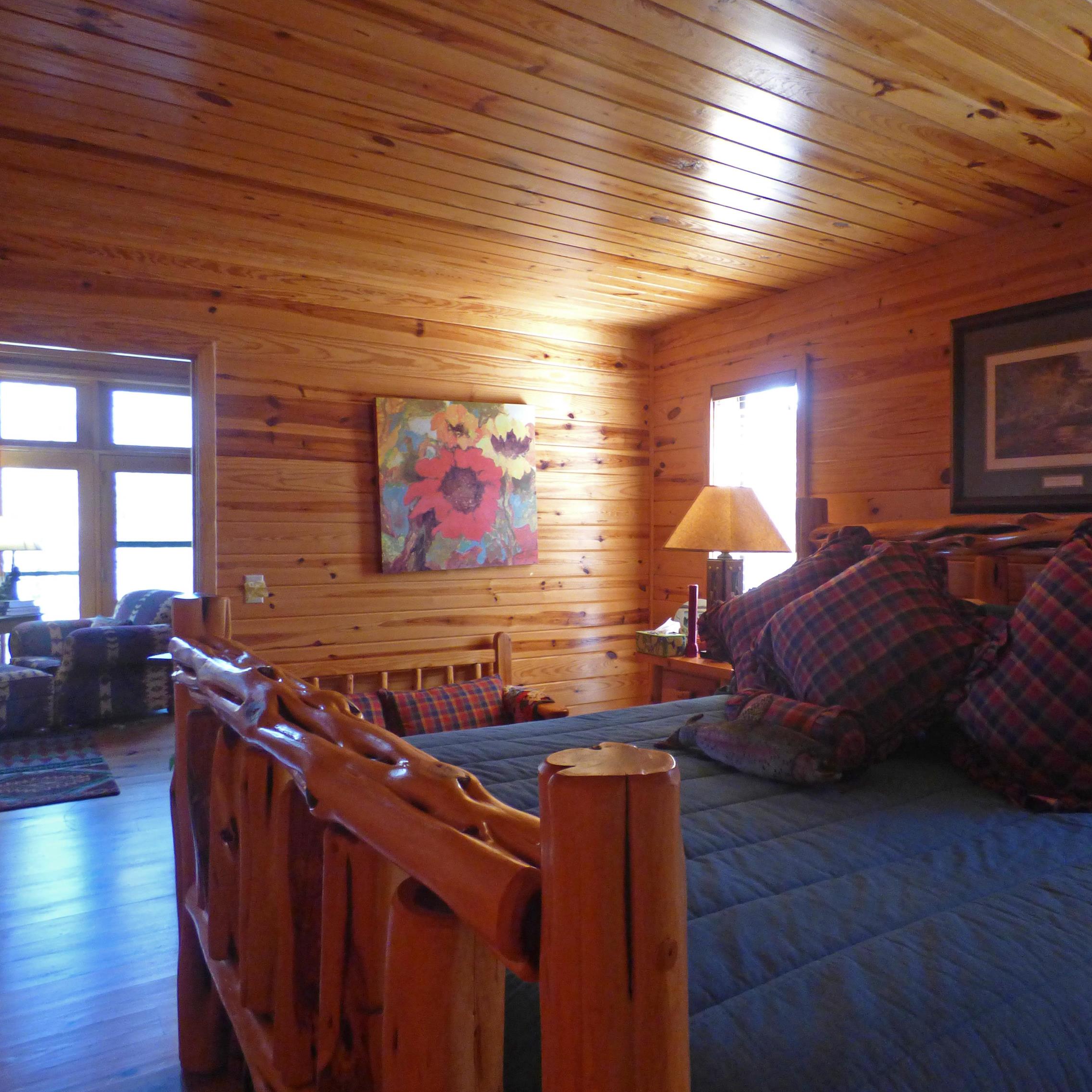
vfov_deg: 65.0
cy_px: 553
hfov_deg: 64.3
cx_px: 671
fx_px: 857
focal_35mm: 24
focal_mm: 3.58
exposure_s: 1/40
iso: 400
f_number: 2.8
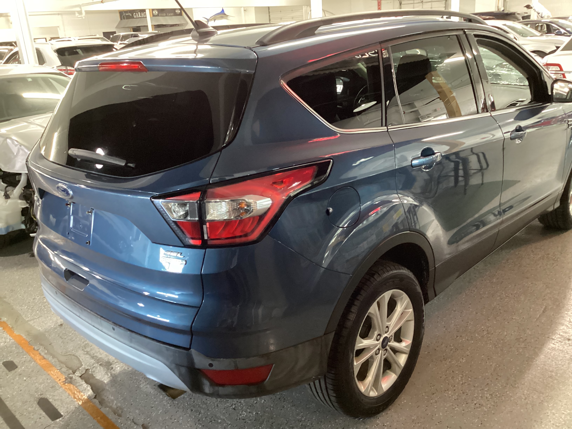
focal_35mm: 31
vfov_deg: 45.4
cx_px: 286
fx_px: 512
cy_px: 214
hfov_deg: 58.4
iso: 500
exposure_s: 1/30
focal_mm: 3.3
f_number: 2.4
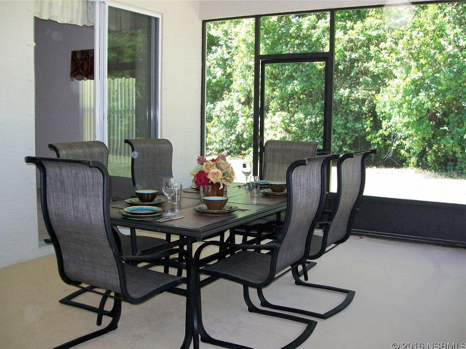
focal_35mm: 36
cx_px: 233
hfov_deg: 51.4
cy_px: 174
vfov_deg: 39.6
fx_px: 484
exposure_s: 1/160
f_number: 2.7
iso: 160
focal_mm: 6
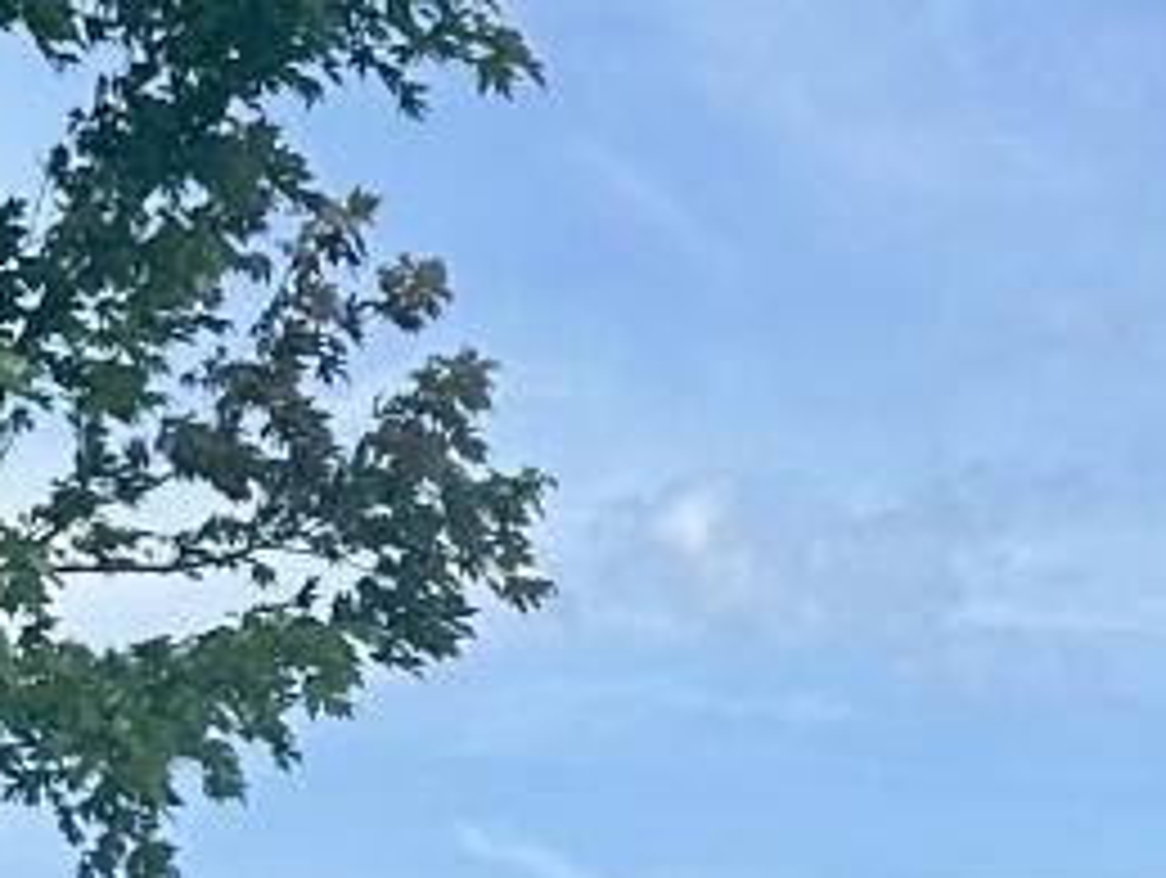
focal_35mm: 185
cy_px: 2017
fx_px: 6240
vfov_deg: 7.6
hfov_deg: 10.7
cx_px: 554
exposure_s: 1/4184
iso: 80
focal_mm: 6.86
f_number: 1.78
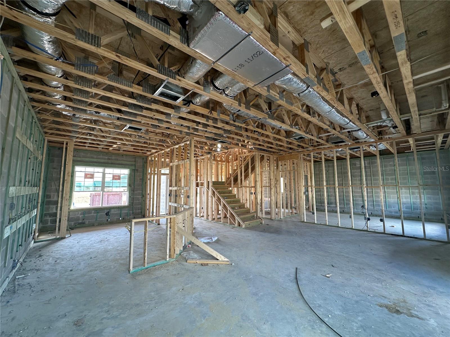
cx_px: 225
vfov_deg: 85.7
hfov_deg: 102.1
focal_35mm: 14
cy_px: 168
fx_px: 182
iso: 125
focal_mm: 2.22
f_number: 2.2
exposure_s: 1/99
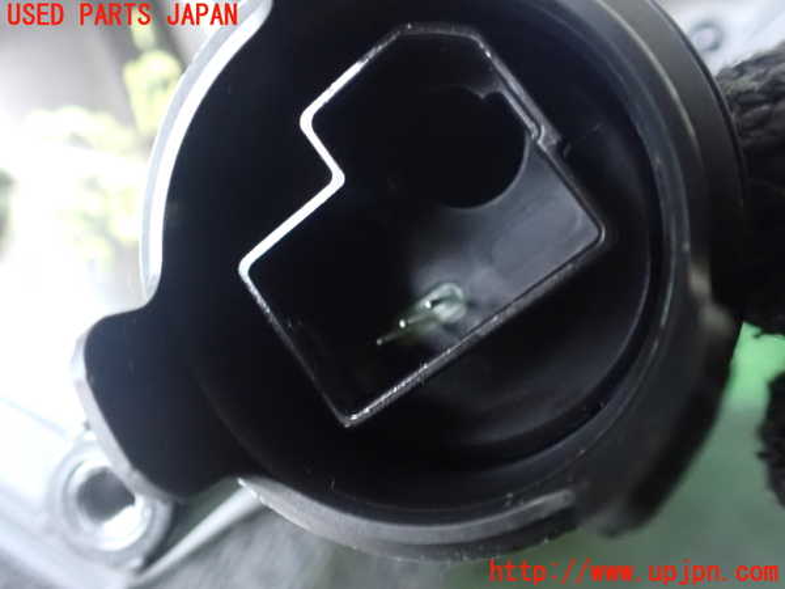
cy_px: 294
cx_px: 392
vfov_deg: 46.8
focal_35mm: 30
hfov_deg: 60.0
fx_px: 680
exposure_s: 1/13
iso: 1600
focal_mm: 5.4
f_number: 2.3
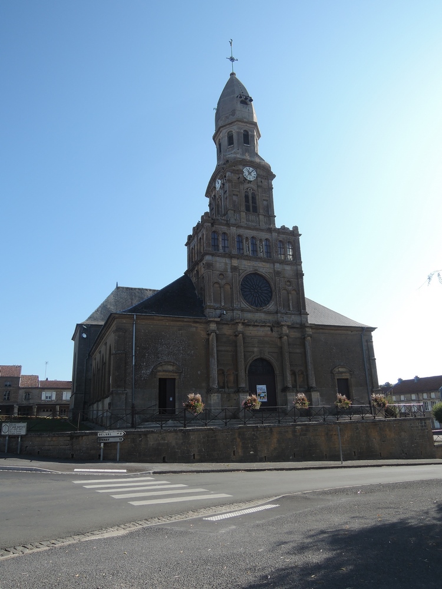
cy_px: 294
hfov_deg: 56.8
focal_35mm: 24
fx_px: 409
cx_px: 221
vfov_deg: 71.6
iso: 80
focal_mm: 5.1
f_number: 2.8
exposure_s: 1/125
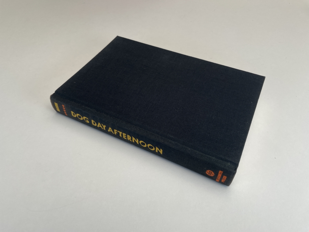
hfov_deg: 67.3
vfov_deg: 53.1
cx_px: 154
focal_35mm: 26
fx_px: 232
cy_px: 116
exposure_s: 1/276
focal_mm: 4.2
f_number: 1.6
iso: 32
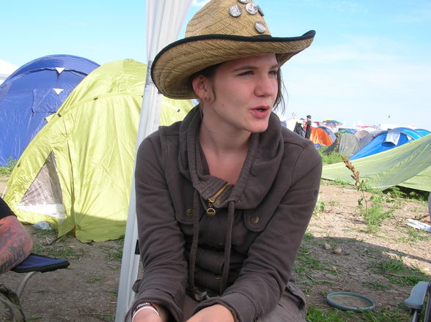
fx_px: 435
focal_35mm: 35
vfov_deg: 40.6
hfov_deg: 52.7
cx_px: 216
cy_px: 161
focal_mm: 5.8
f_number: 5.6
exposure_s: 1/127
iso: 50
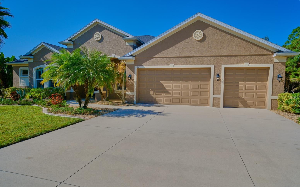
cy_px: 97
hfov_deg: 82.3
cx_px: 152
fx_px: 172
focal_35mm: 21
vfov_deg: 57.2
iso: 640
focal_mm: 13
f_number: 3.6
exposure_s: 1/8000
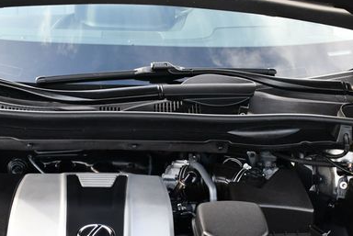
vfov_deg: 22.5
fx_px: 589
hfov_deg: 33.3
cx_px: 143
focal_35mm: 60
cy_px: 169
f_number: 4.5
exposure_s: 1/250
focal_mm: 18
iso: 400
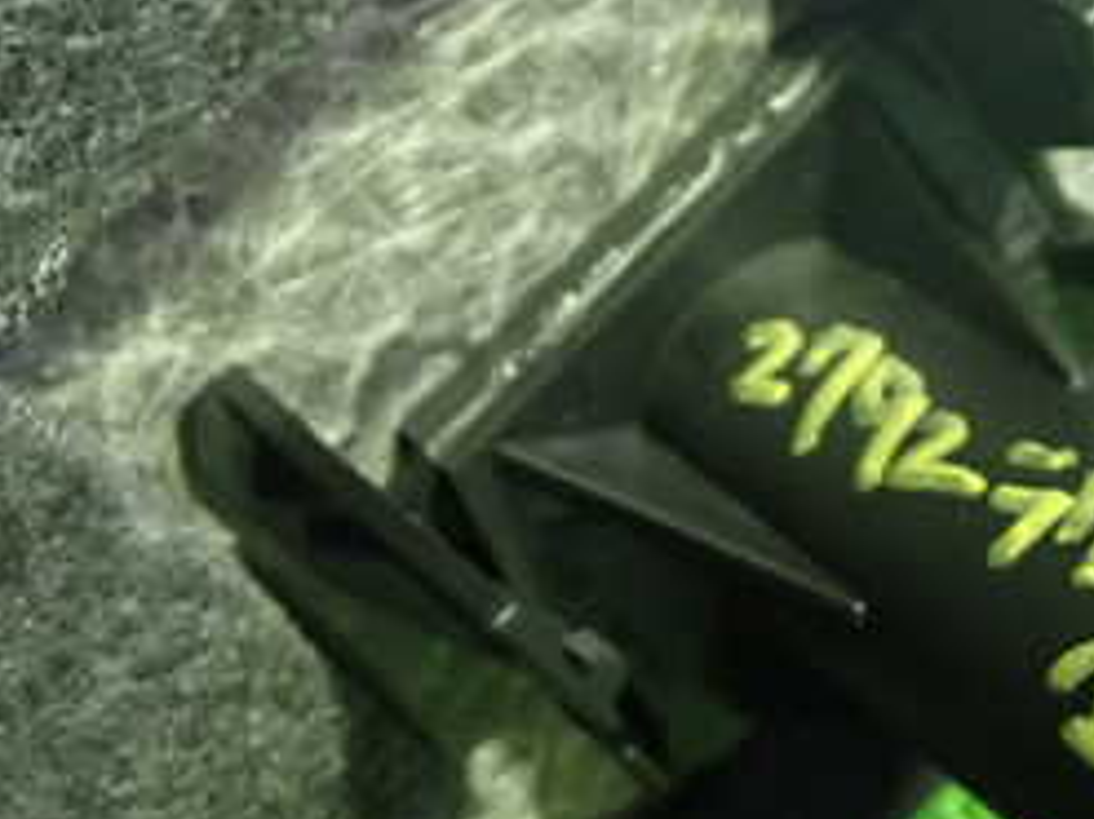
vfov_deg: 20.1
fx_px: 2306
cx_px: 970
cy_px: 531
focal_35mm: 73
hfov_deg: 25.9
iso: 500
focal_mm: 5.4
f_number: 2.3
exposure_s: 1/30
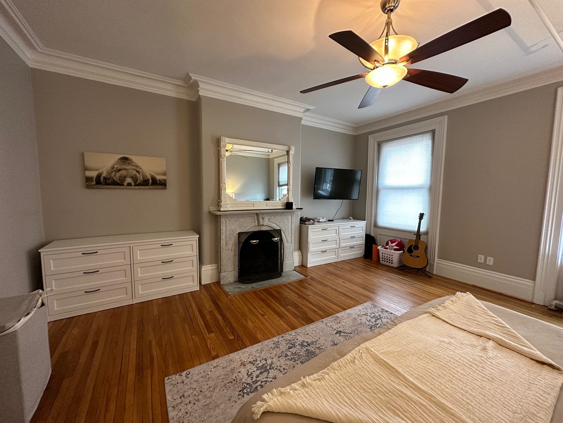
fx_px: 228
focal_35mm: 14
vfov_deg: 85.7
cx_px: 282
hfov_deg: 102.1
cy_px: 212
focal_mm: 2.22
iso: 640
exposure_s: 1/60
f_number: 2.2
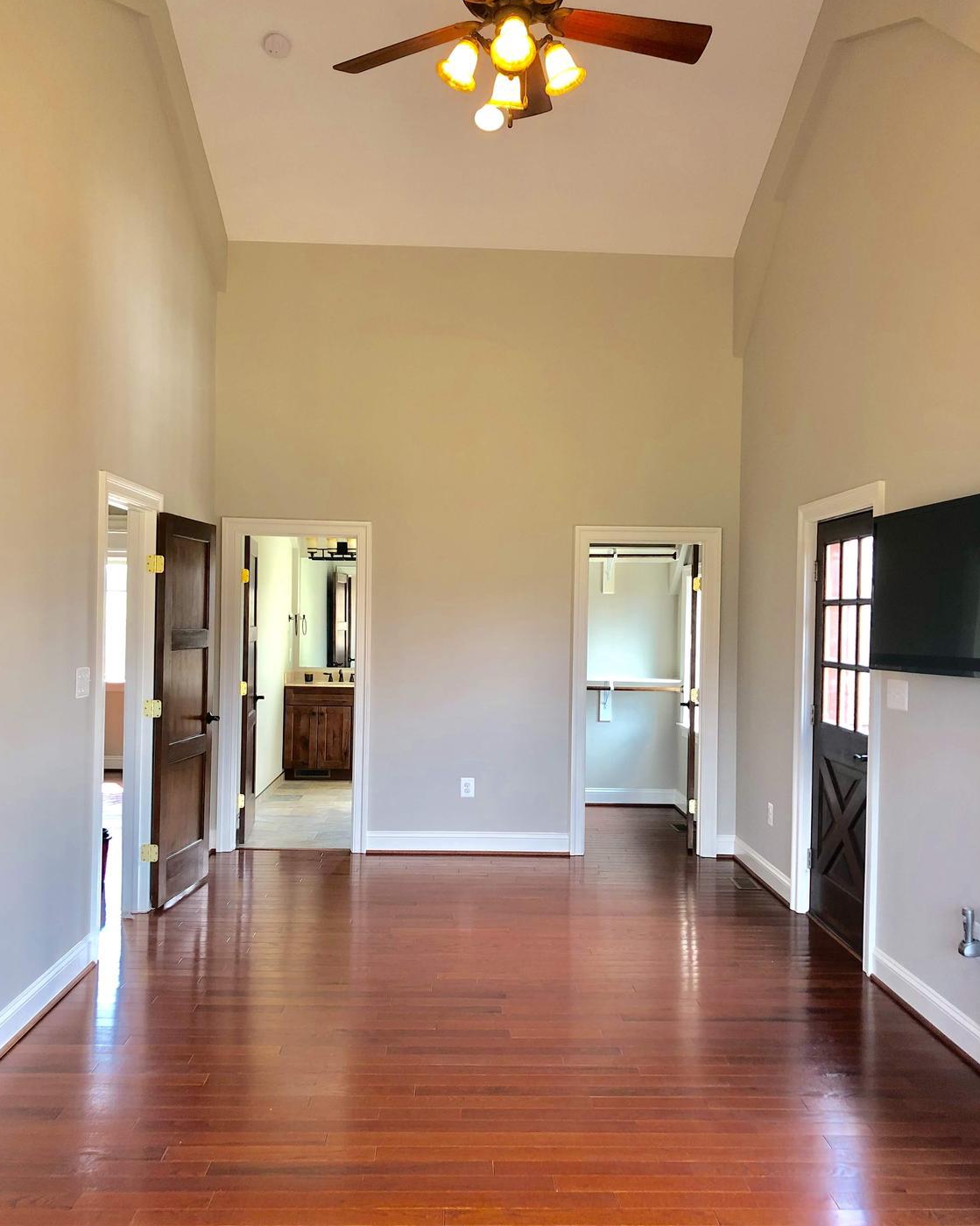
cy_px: 638
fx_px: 1088
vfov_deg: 58.8
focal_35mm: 30
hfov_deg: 48.5
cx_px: 483
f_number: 1.8
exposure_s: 1/30
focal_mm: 3.99
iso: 32
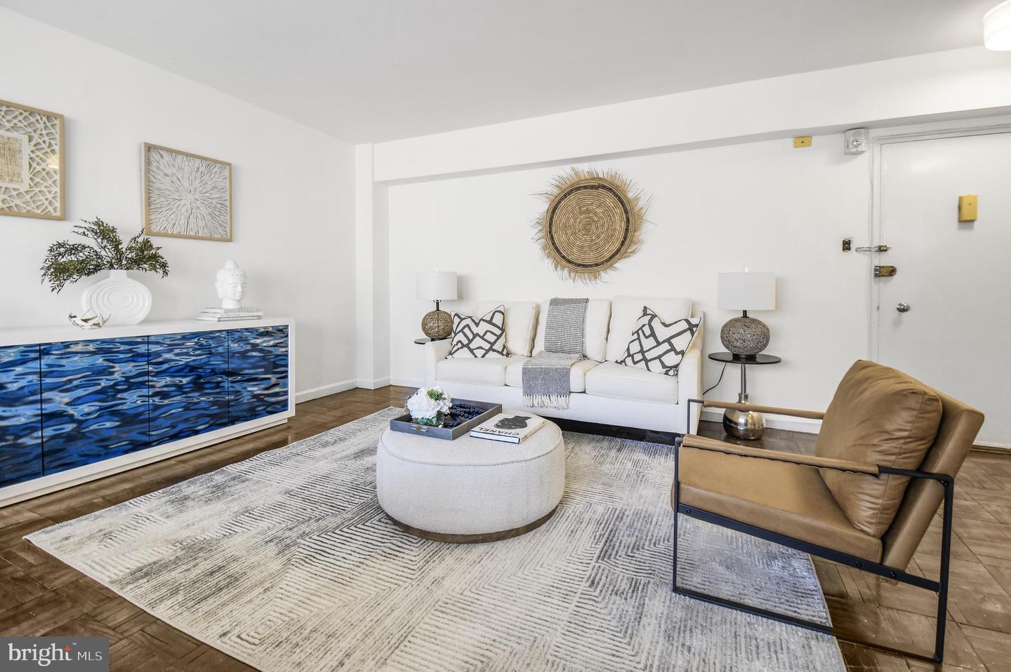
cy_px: 336
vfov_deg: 77.2
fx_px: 421
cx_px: 506
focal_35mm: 15
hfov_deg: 100.4
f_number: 8
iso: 200
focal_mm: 10
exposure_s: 1/5
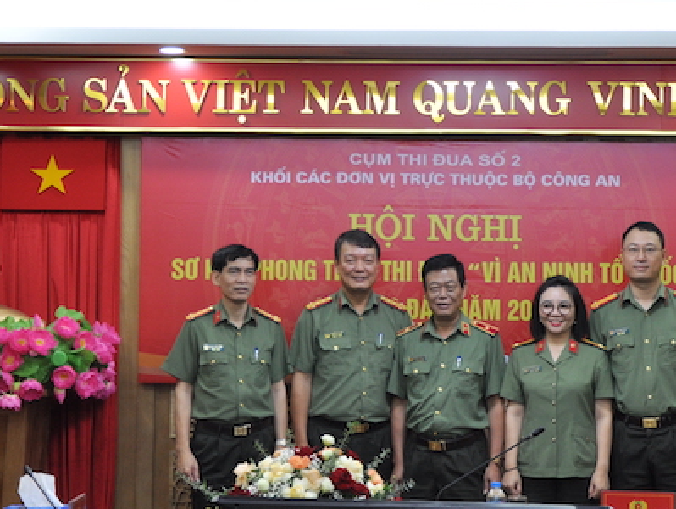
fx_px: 1973
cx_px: 390
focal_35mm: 101
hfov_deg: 19.4
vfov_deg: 14.7
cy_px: 177
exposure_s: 1/60
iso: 560
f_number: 4.5
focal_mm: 35
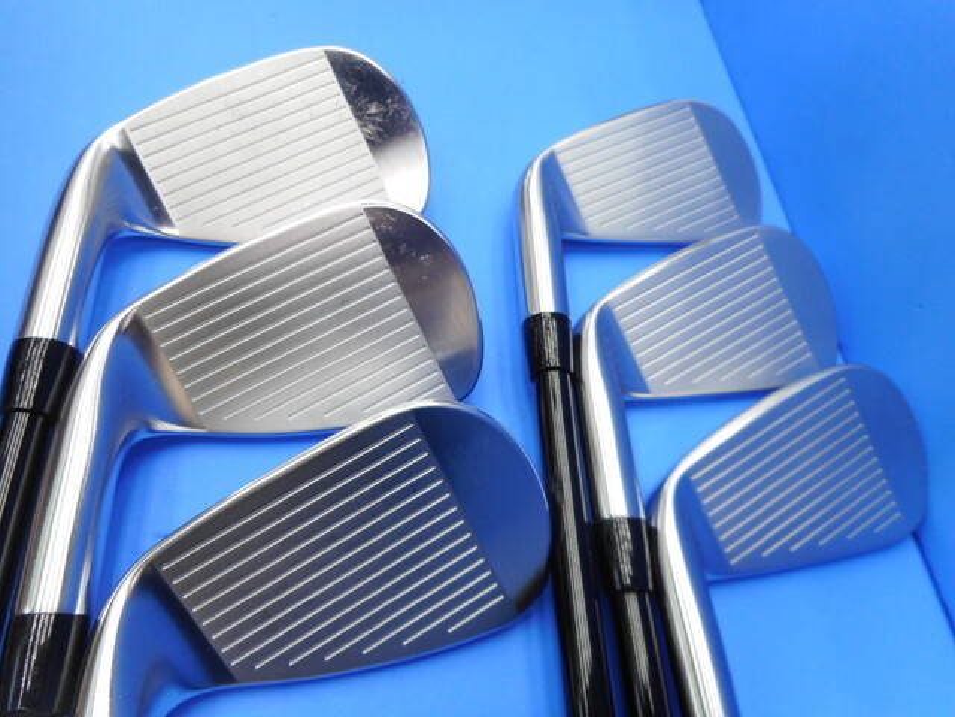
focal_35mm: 25
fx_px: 690
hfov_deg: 69.4
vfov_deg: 54.9
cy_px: 358
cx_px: 478
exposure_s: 1/30
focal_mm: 4.5
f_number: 3.7
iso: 100
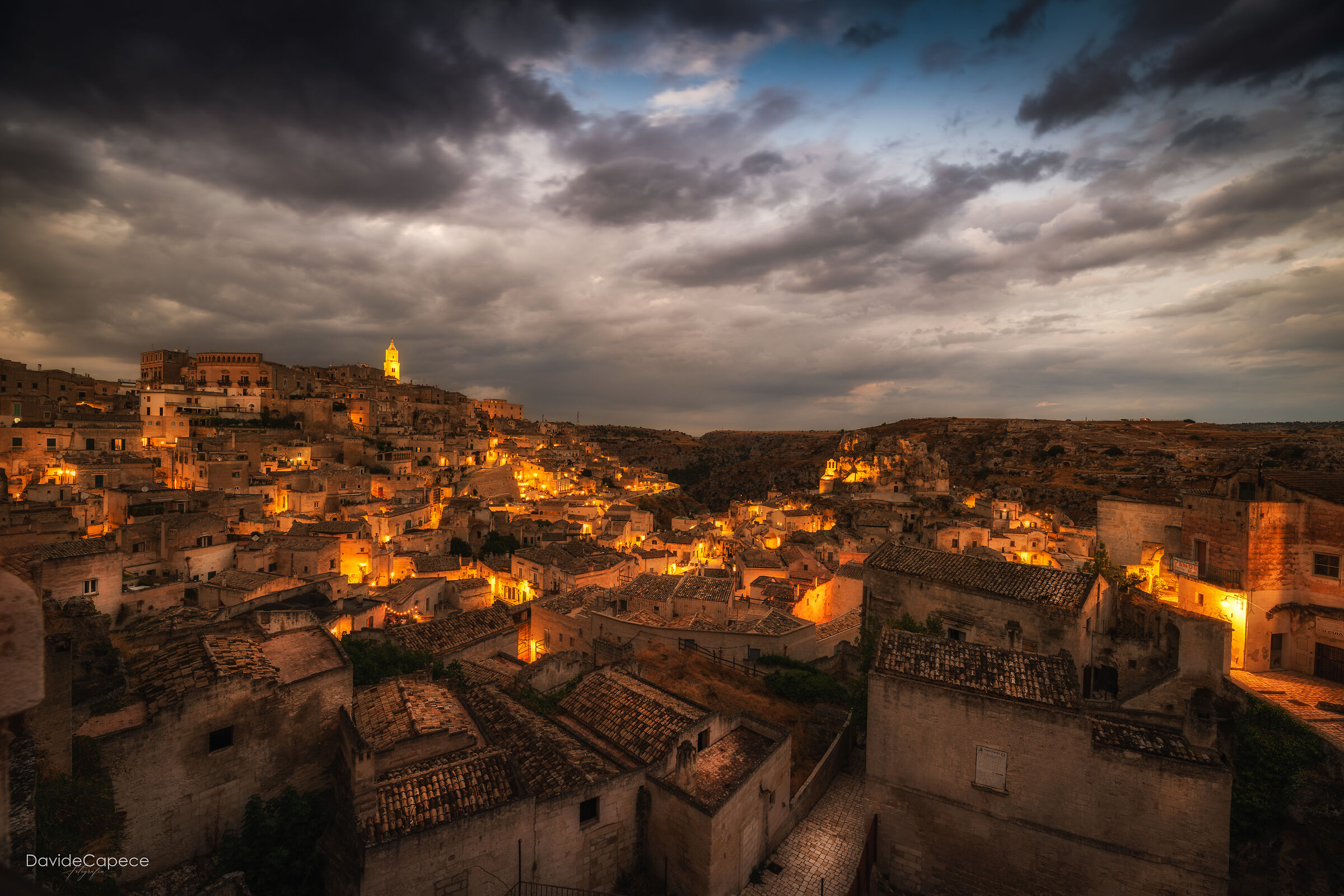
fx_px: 523
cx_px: 672
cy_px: 448
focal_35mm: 14
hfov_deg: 104.3
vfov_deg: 81.2
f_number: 10
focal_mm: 14
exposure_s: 8
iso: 64
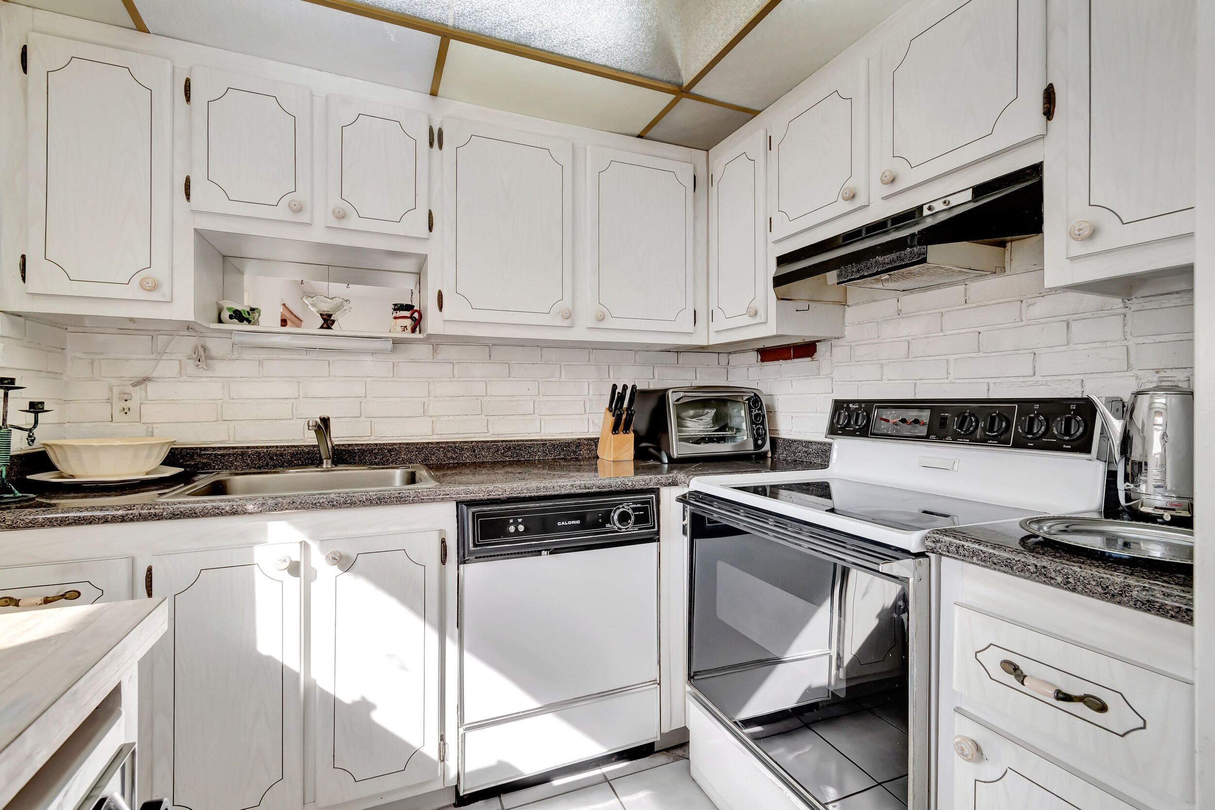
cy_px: 405
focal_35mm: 15
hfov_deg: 100.4
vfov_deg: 77.3
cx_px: 608
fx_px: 506
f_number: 8
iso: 500
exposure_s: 1/40
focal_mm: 10
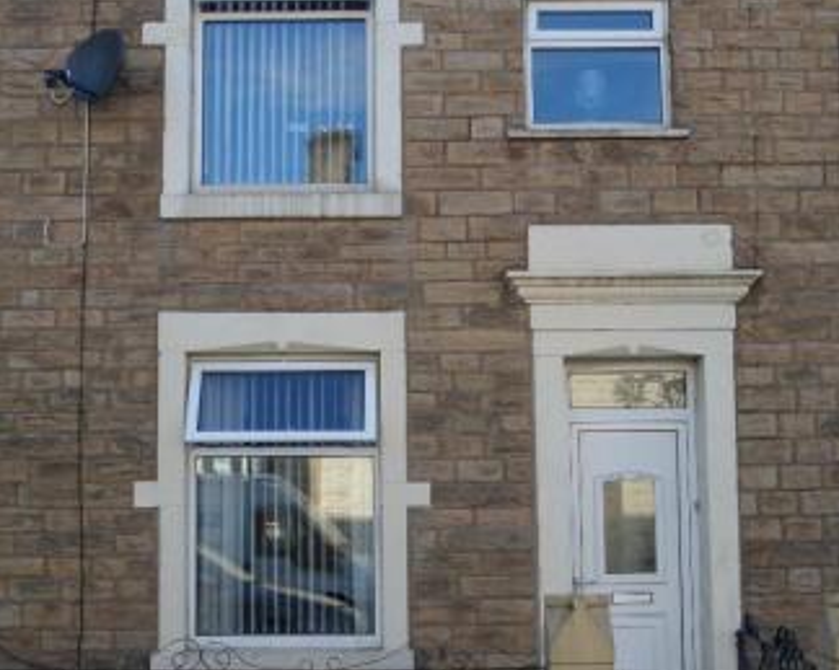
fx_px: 1340
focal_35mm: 54
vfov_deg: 28.1
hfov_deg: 34.8
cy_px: 387
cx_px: 417
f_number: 3.6
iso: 80
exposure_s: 1/180
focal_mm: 6.8
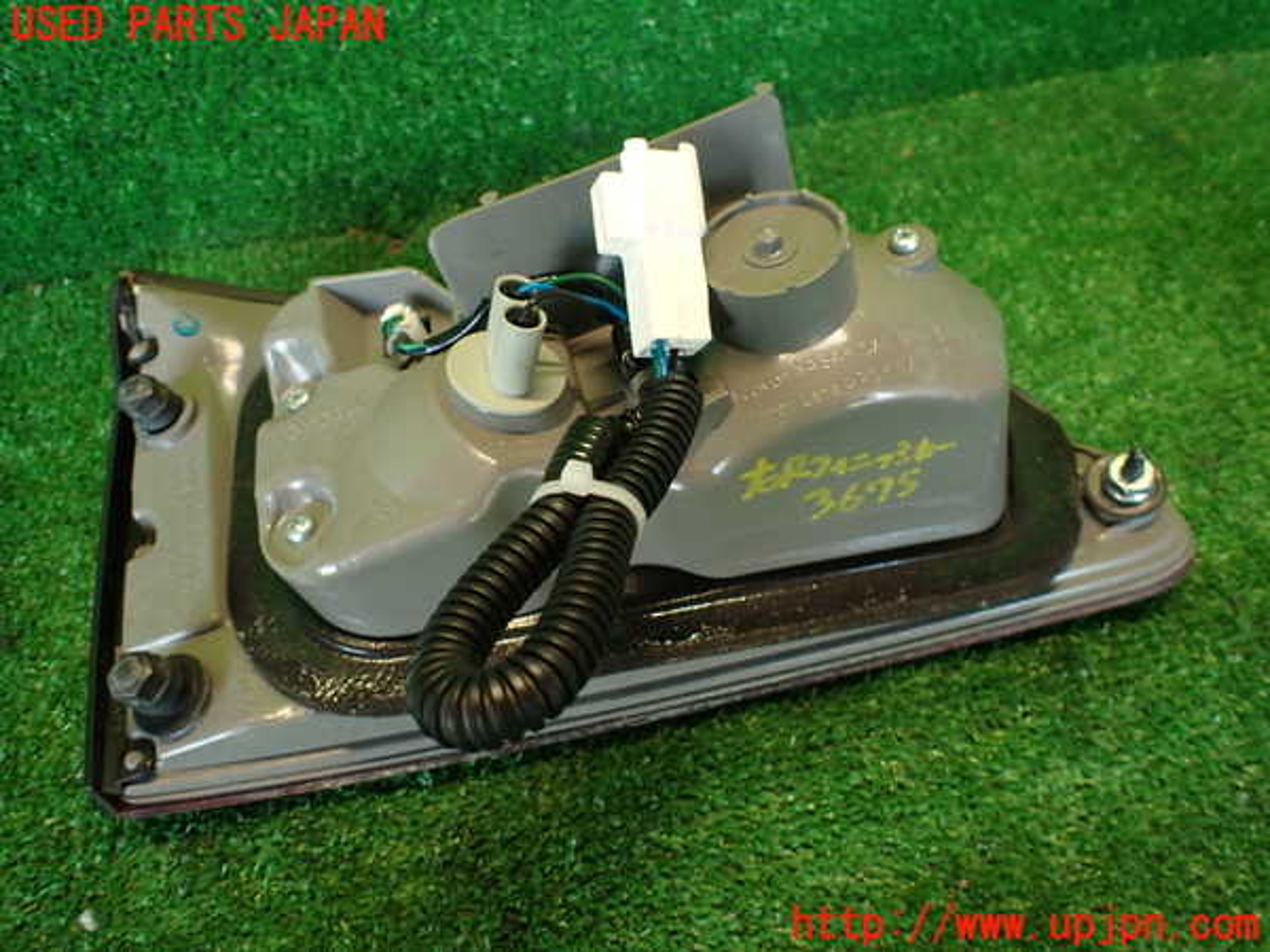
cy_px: 476
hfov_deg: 69.4
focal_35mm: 25
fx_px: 917
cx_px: 635
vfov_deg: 54.9
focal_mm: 4.5
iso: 200
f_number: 2
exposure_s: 1/40
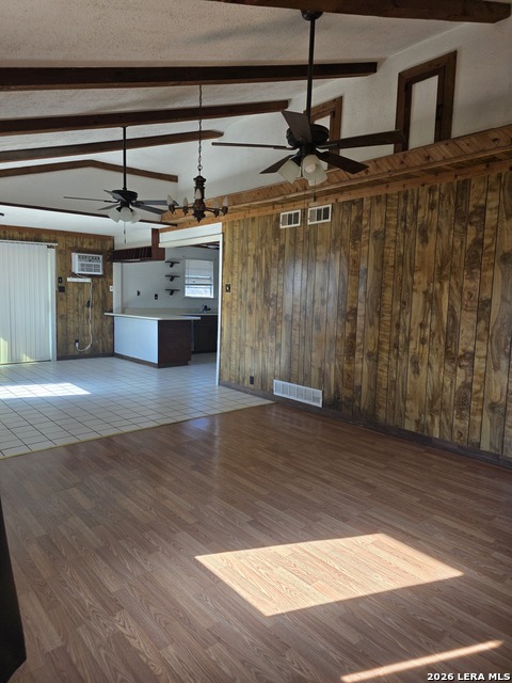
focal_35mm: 23
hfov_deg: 58.9
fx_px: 454
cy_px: 342
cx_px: 256
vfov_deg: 73.9
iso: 32
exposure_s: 1/180
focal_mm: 6.3
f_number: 1.7
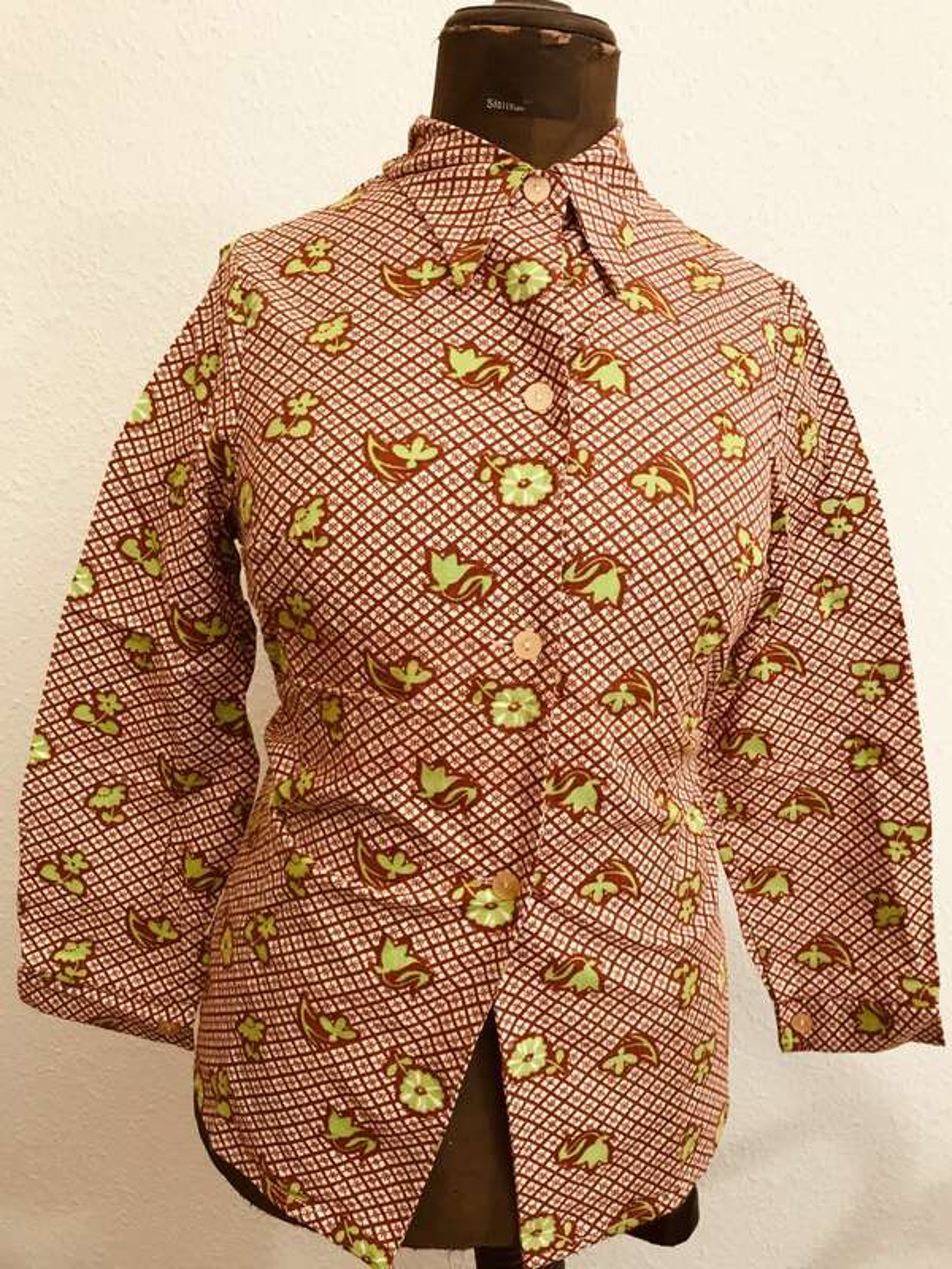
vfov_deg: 63.4
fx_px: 1027
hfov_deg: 49.7
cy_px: 634
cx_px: 476
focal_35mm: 28
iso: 40
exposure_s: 1/20
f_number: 1.8
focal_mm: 3.99
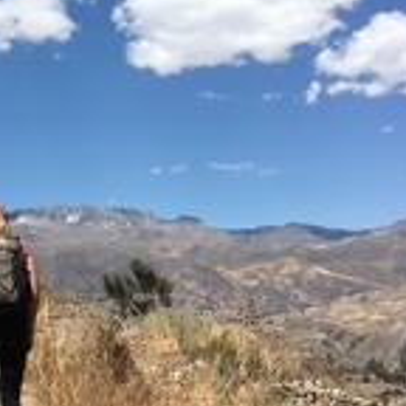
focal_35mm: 71
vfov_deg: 24.3
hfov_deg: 24.0
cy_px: 152
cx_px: 82
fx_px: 942
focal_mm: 4.15
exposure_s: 1/2079
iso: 25
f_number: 2.2
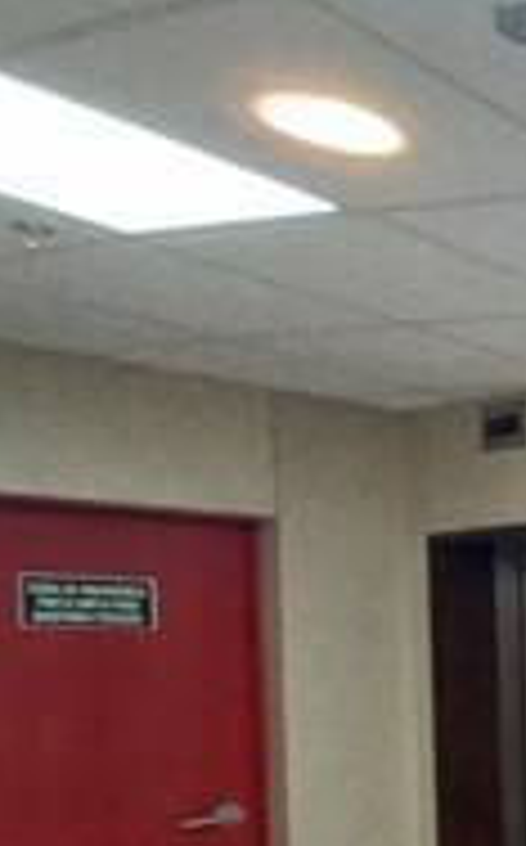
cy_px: 684
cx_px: 1263
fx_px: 1012
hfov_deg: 15.2
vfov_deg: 43.1
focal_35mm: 44
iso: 125
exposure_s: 1/60
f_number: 2.2
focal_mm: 1.42
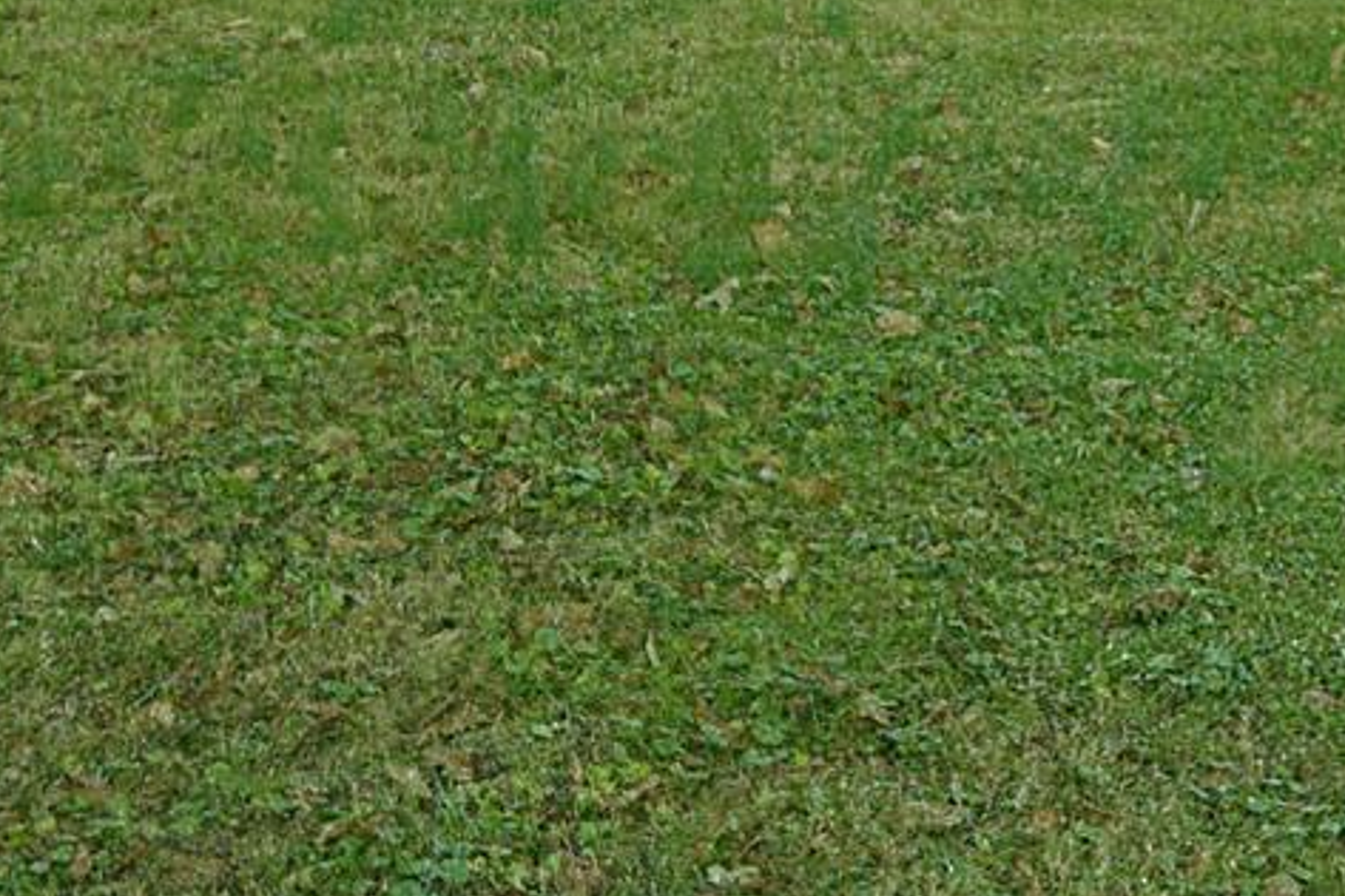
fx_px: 2913
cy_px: -252
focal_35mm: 78
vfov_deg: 16.6
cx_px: 1331
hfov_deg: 24.8
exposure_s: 2
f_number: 8
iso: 100
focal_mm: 12
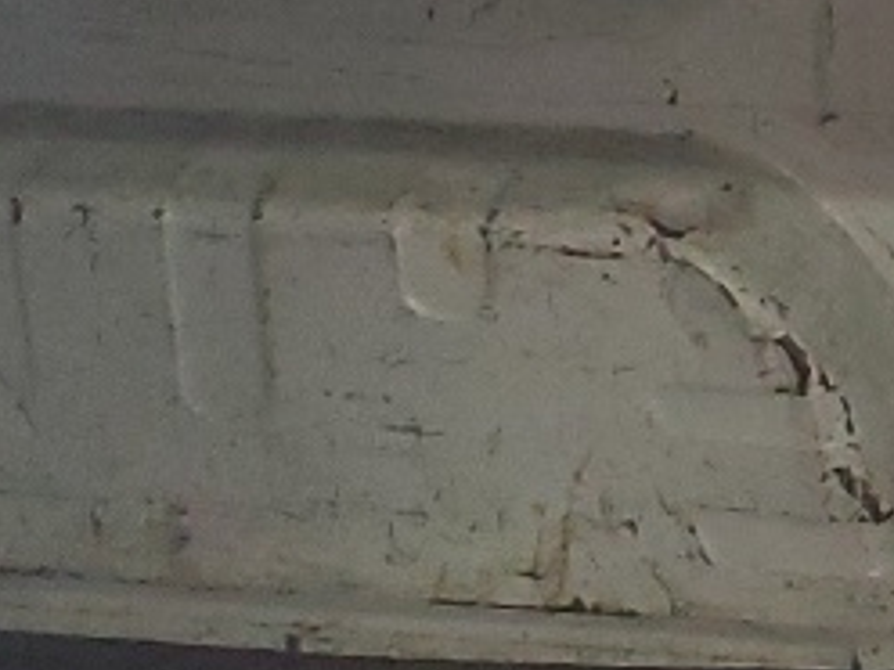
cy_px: -4
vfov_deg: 8.8
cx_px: 1510
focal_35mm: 168
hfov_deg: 11.1
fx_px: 4339
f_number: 1.5
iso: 288
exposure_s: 1/60.2
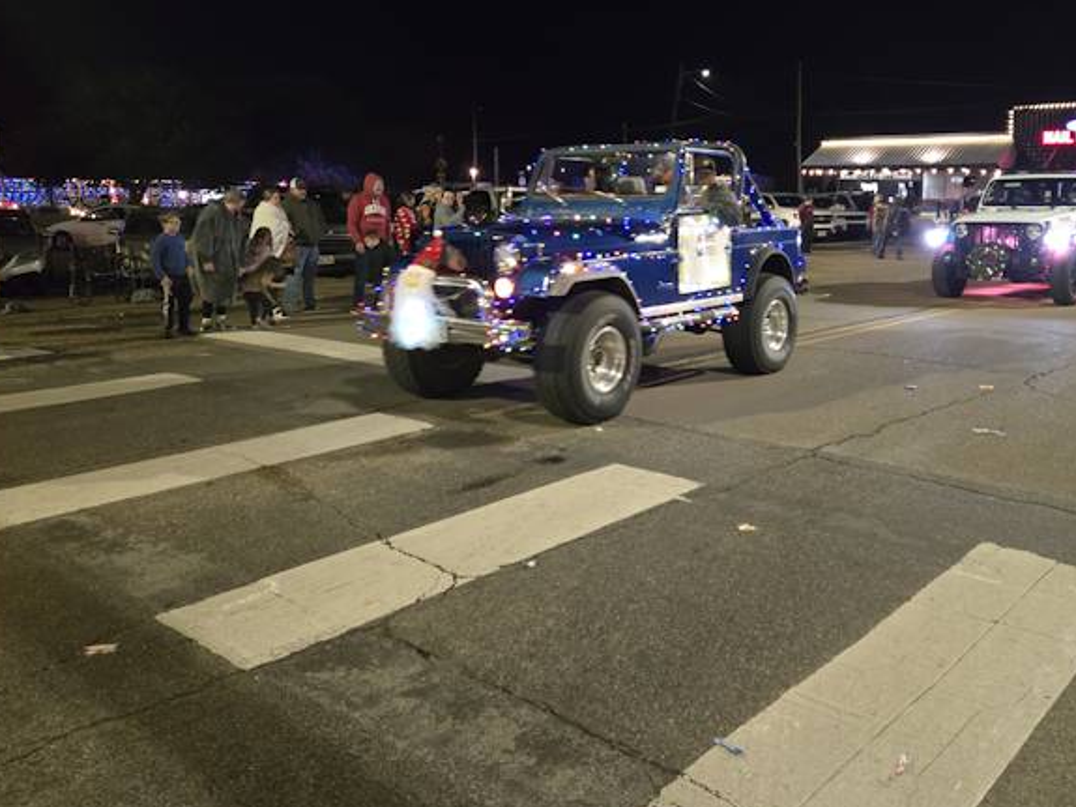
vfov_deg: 43.7
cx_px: 634
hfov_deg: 56.5
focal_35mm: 32
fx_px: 994
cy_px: 288
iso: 1250
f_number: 1.8
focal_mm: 5.4
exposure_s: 1/40
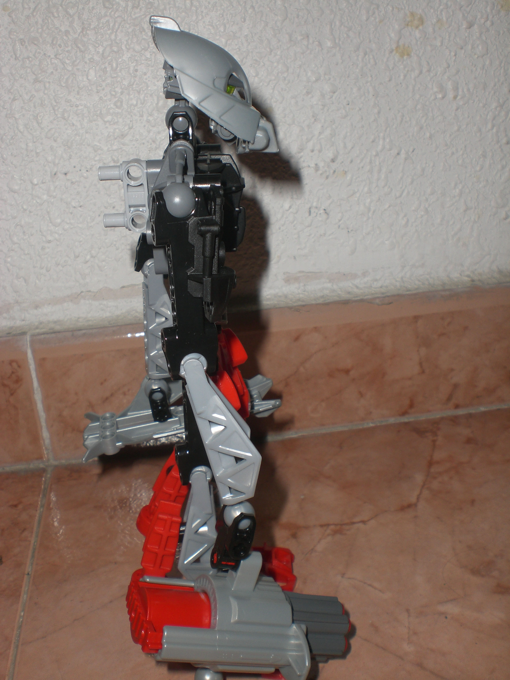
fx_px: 746
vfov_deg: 49.0
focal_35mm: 38
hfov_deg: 37.7
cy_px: 340
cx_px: 255
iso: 50
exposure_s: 1/60
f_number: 4.4
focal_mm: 6.3
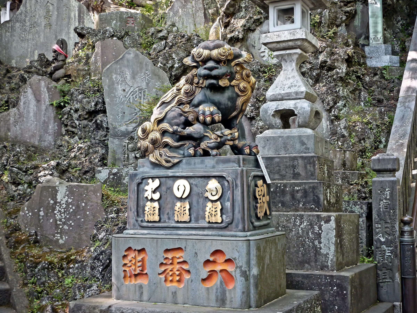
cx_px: 208
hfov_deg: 39.7
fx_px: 578
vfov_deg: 30.3
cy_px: 156
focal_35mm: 48
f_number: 3.8
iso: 160
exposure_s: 1/30
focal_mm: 7.9
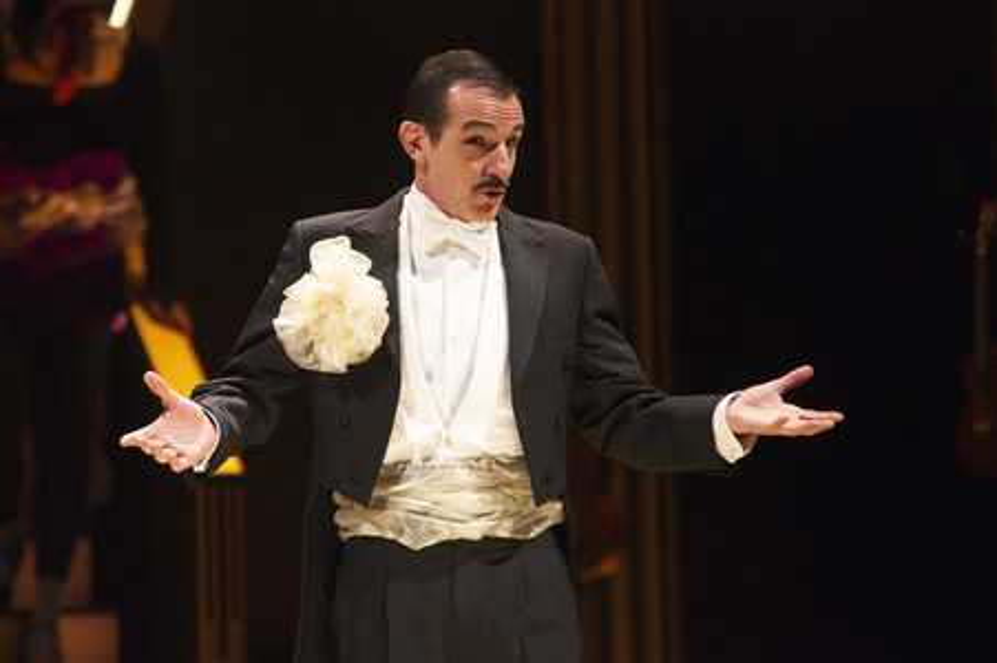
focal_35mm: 160
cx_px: 498
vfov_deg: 8.6
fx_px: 4428
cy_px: 332
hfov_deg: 12.8
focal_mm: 160
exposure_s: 1/400
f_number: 4
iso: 1600
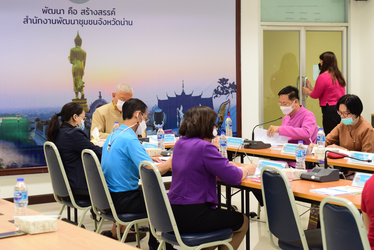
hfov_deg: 27.0
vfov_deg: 18.2
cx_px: 187
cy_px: 125
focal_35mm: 75
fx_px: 779
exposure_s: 1/160
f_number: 3.5
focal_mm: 50
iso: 1250
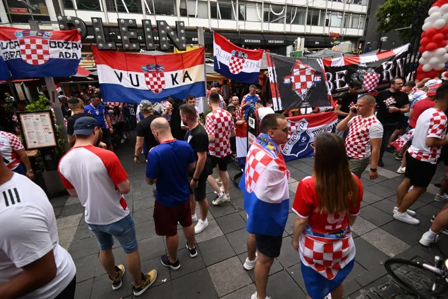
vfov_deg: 73.8
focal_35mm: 16
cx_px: 224
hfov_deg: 96.7
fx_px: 199
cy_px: 150
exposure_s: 1/4000
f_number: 4
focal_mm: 16
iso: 1000
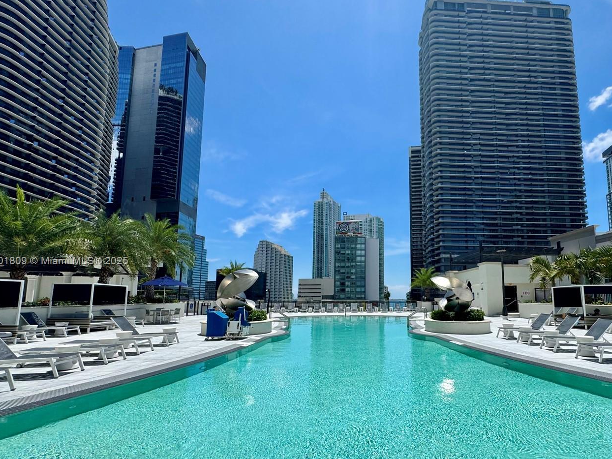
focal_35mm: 18
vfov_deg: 71.2
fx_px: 318
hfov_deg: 86.7
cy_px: 262
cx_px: 365
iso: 50
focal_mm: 2.22
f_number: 2.2
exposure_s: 1/3546
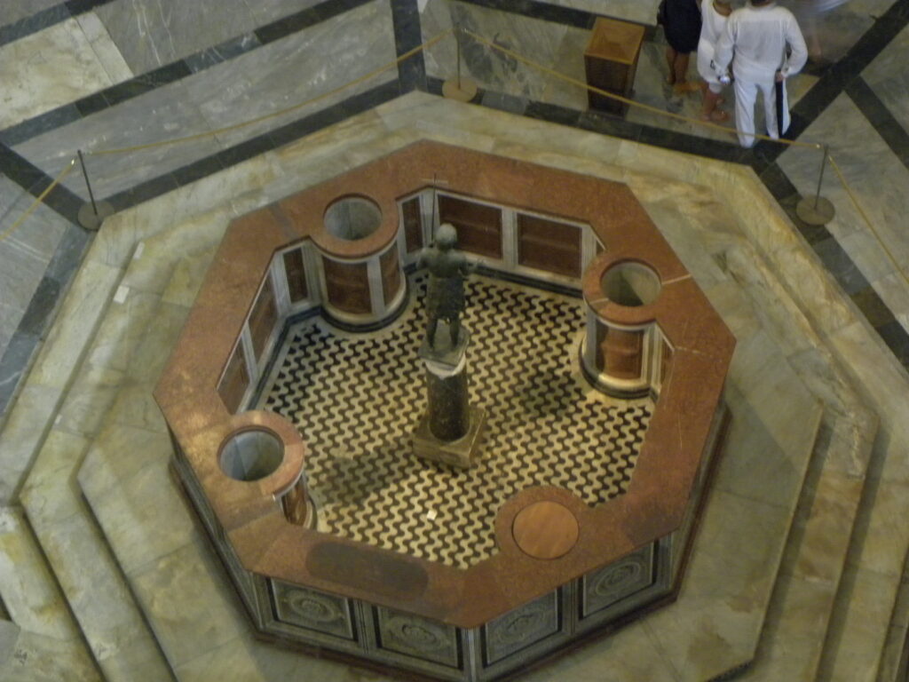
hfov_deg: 20.7
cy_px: 341
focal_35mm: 95
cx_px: 454
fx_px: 2495
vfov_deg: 15.6
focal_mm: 16.9
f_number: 4
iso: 400
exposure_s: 1/9.6
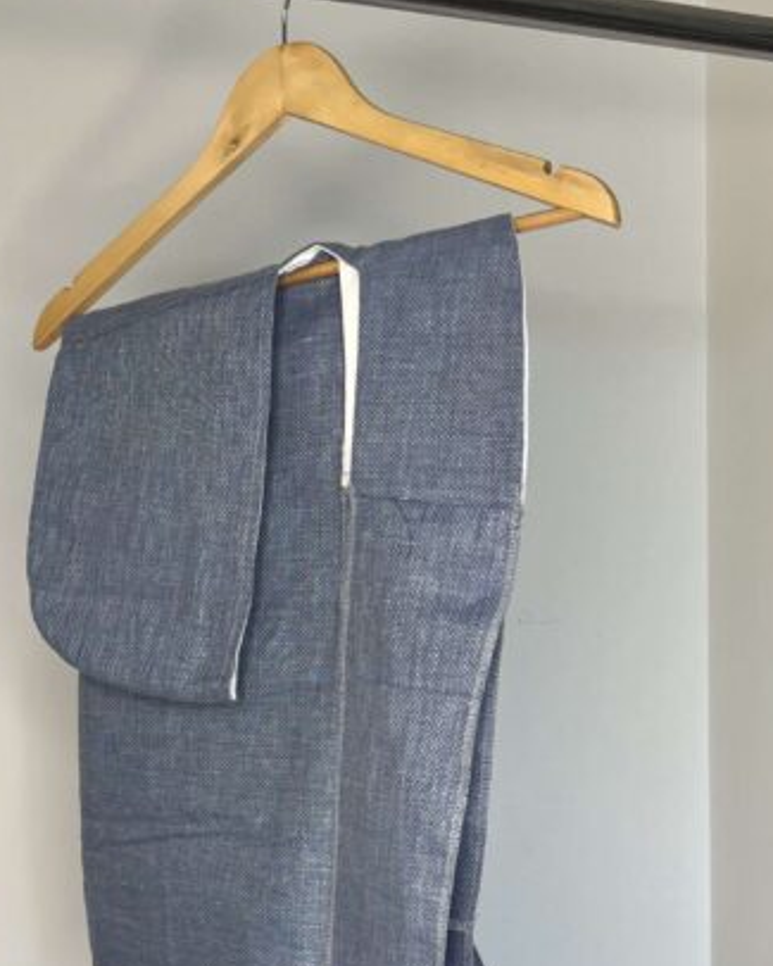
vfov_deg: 36.4
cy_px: 733
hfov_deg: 30.1
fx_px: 1429
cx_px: 264
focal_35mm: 50
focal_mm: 5.7
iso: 50
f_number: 1.5
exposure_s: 1/159
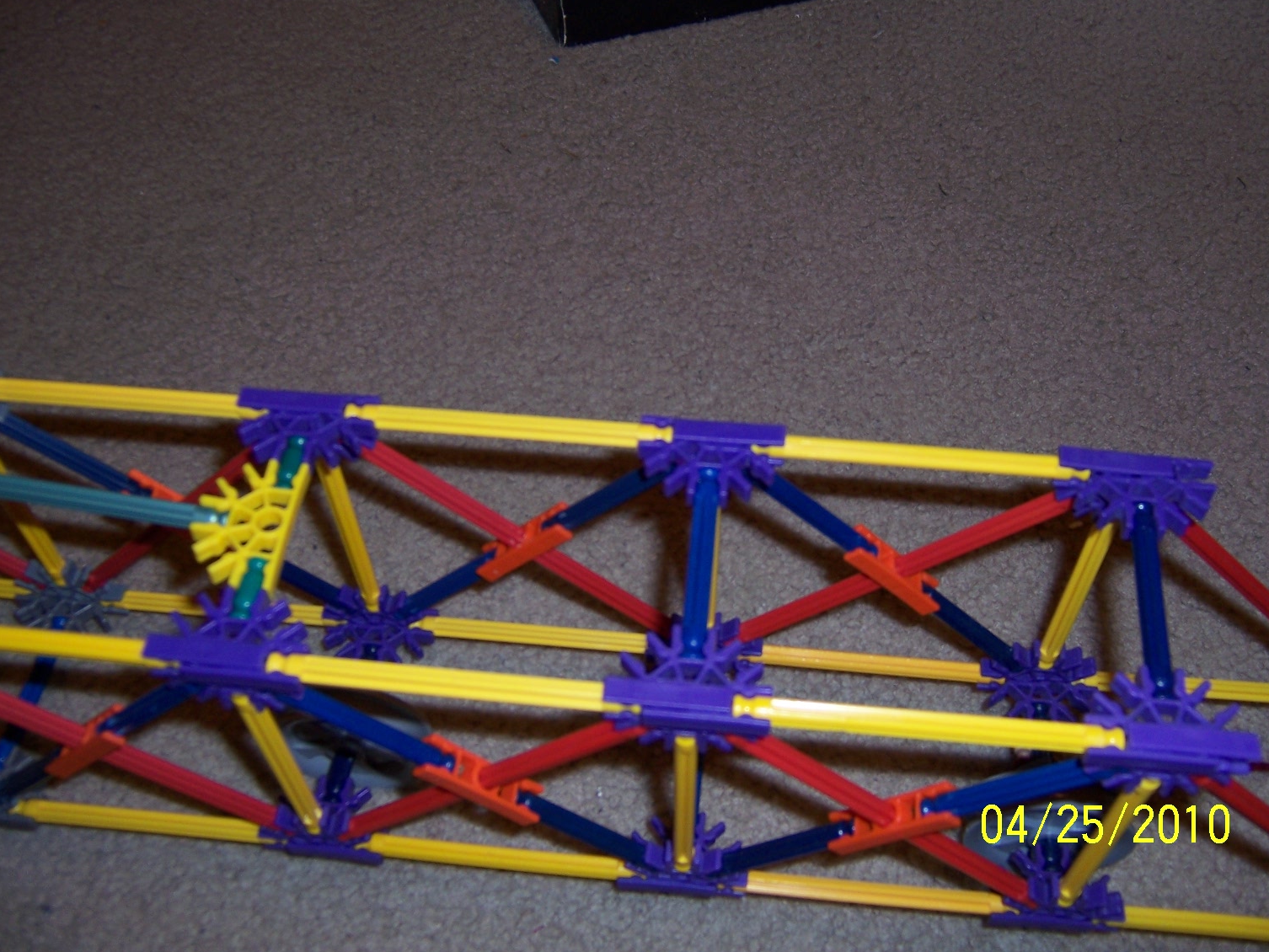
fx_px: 1247
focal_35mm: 34
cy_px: 470
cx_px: 649
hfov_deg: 53.9
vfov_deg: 41.8
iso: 80
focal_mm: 5.5
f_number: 2.8
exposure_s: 1/60
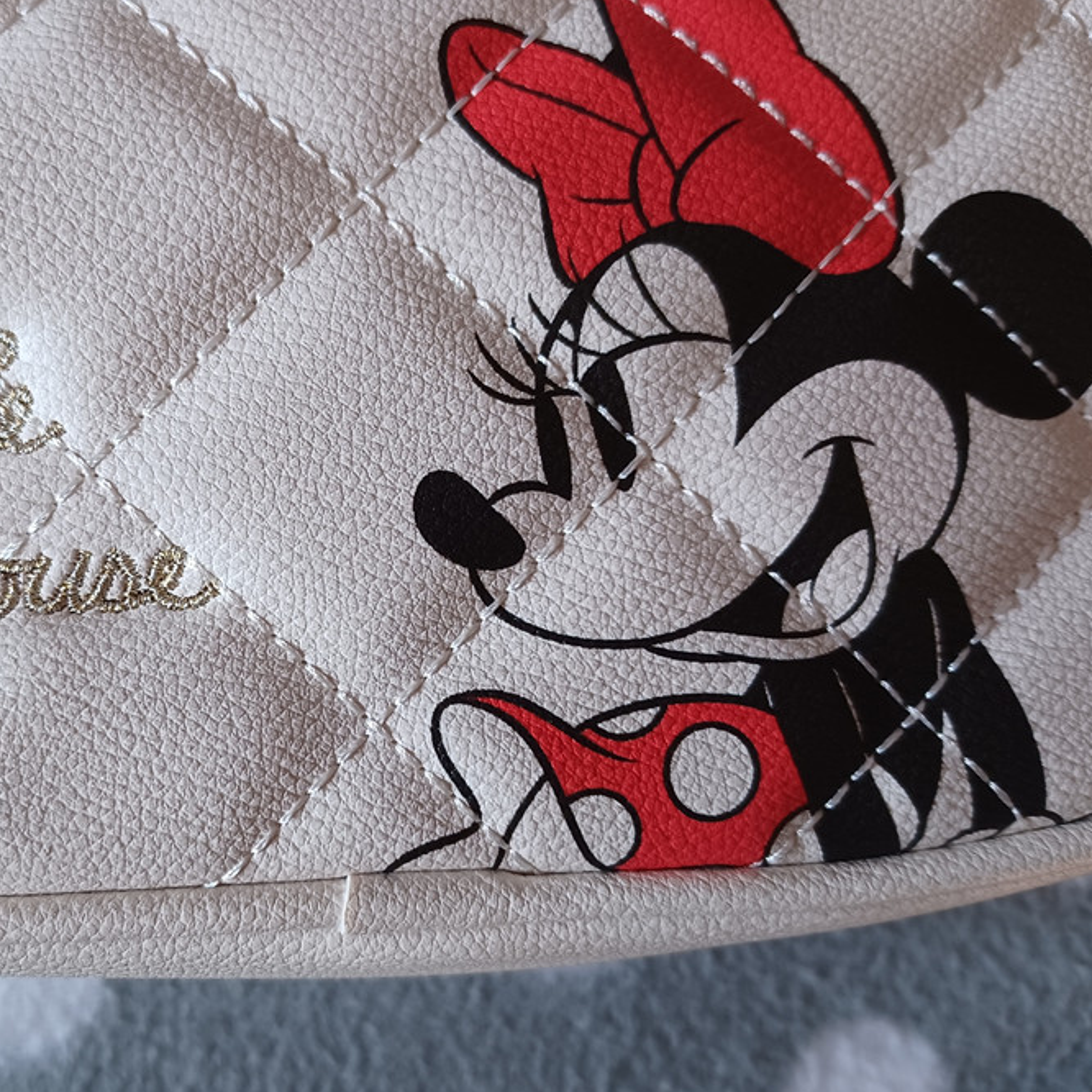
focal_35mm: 34
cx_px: 275
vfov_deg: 48.4
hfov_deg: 46.7
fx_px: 1213
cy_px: 482
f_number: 1.8
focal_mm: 4.6
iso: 250
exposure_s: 1/60.2
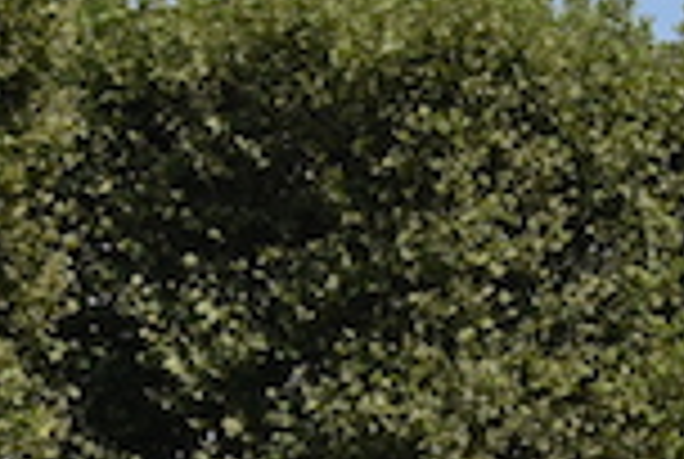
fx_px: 3845
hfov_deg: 9.9
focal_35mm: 202
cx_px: 1030
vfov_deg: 6.6
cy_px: 981
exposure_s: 1/400
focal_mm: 30
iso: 200
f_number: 10
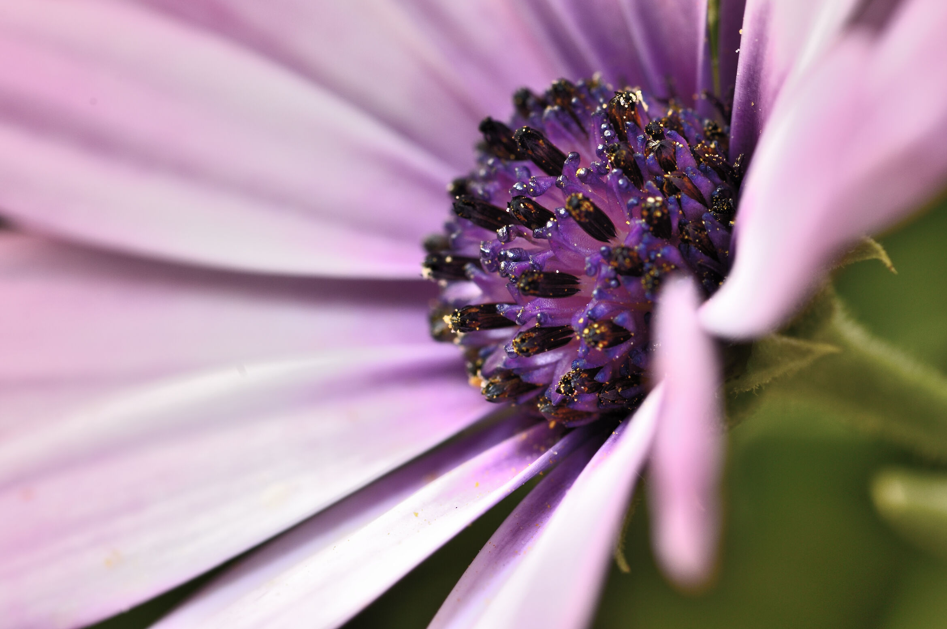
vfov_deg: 8.9
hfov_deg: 13.3
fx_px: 4046
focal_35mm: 154
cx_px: 470
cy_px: 309
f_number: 16
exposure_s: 1/40
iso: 200
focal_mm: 100
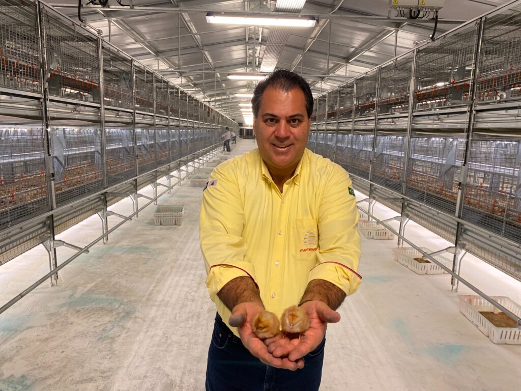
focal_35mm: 26
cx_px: 260
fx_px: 391
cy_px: 196
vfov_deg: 53.1
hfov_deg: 67.3
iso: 250
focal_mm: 4.25
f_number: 1.8
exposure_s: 1/60
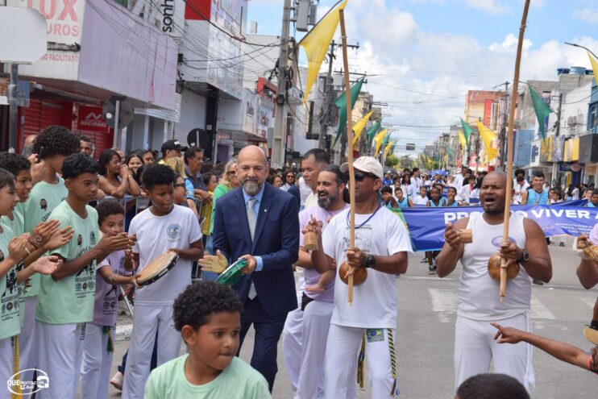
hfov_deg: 27.0
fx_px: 1246
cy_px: 200
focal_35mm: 75
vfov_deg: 18.2
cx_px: 299
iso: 200
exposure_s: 1/400
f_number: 10
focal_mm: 50
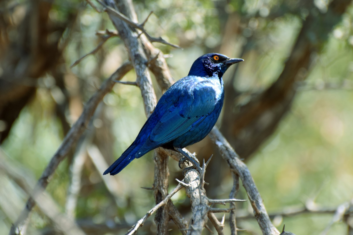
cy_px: 118
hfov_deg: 4.6
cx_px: 176
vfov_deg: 3.1
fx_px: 4412
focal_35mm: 450
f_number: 5.6
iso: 400
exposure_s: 1/250
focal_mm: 300
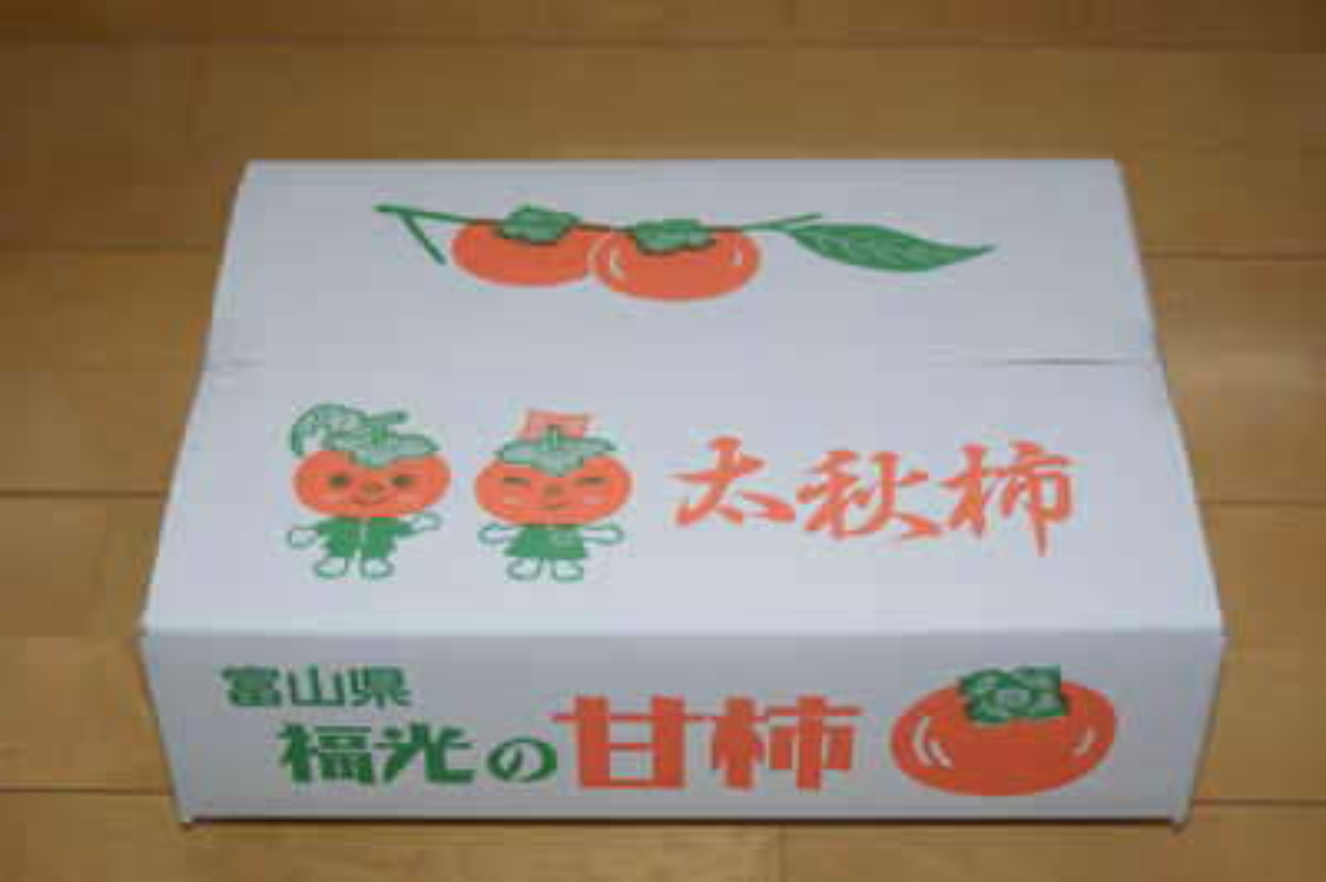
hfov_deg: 29.9
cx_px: 663
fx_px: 2484
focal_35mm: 68
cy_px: 441
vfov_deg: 20.1
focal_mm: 45
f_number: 4
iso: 400
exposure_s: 1/160
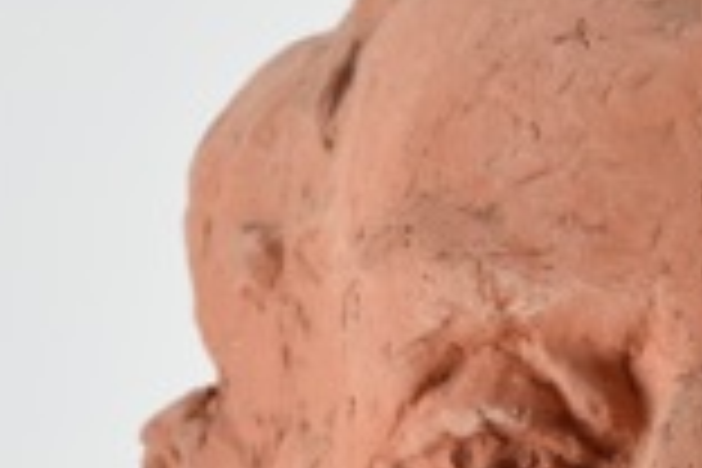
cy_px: 619
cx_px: 688
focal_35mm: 339
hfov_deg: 6.1
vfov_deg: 4.0
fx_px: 6611
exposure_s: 1/125
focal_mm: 55
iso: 800
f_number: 6.3
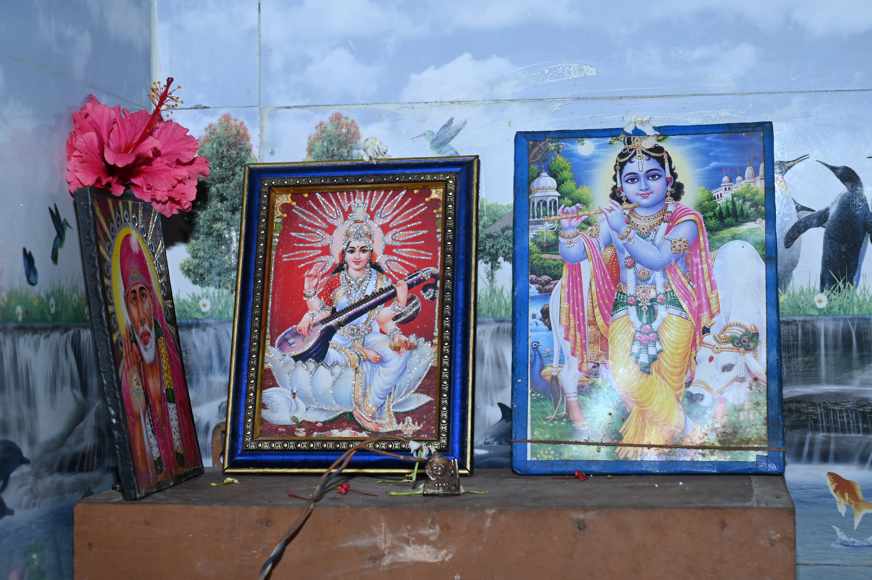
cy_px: 290
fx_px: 1573
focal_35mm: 65
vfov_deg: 20.9
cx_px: 436
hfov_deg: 31.0
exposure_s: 1/250
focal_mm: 65
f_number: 7.1
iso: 400
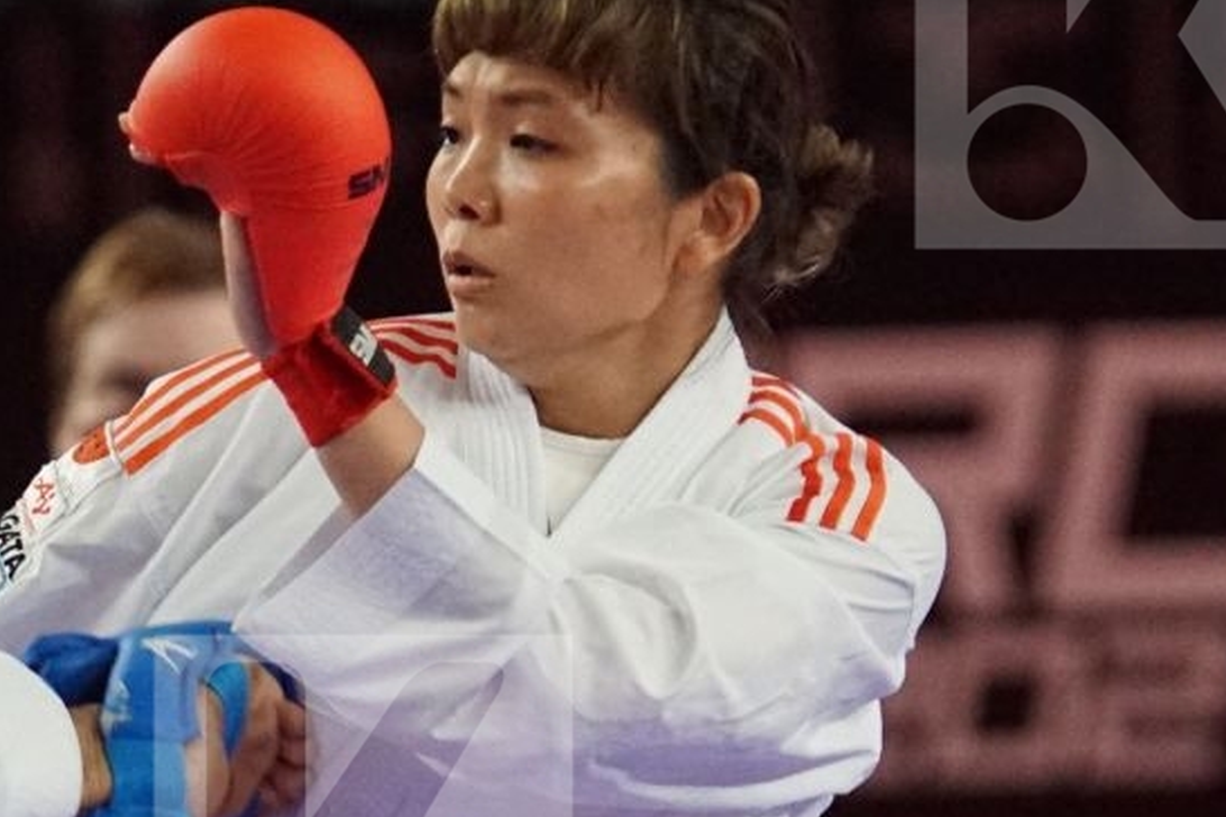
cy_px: 839
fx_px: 22735
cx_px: -397
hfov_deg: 3.1
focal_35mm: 668
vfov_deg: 2.1
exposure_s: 1/2000
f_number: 2.8
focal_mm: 135
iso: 3200
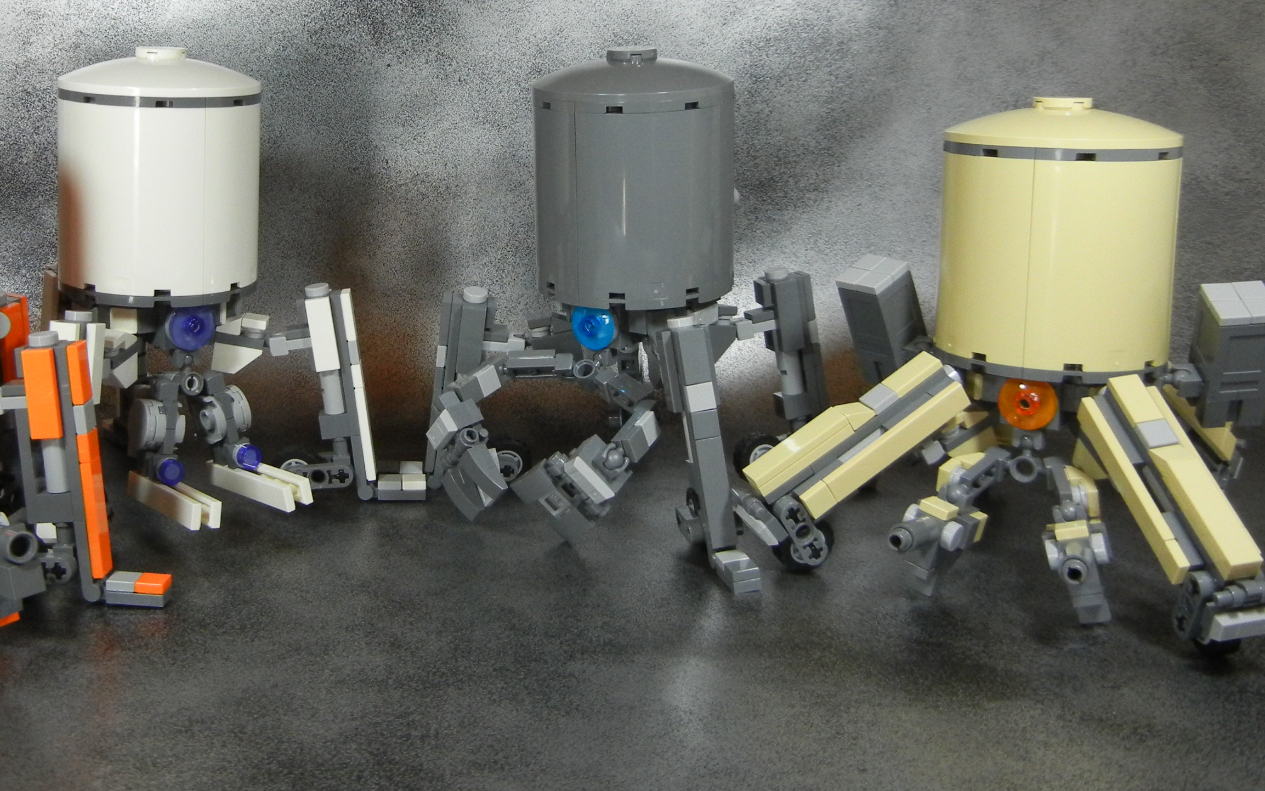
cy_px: 247
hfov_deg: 43.7
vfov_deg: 28.4
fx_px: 1551
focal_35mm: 45
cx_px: 417
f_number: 3.5
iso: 400
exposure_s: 1/74.4
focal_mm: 5.4
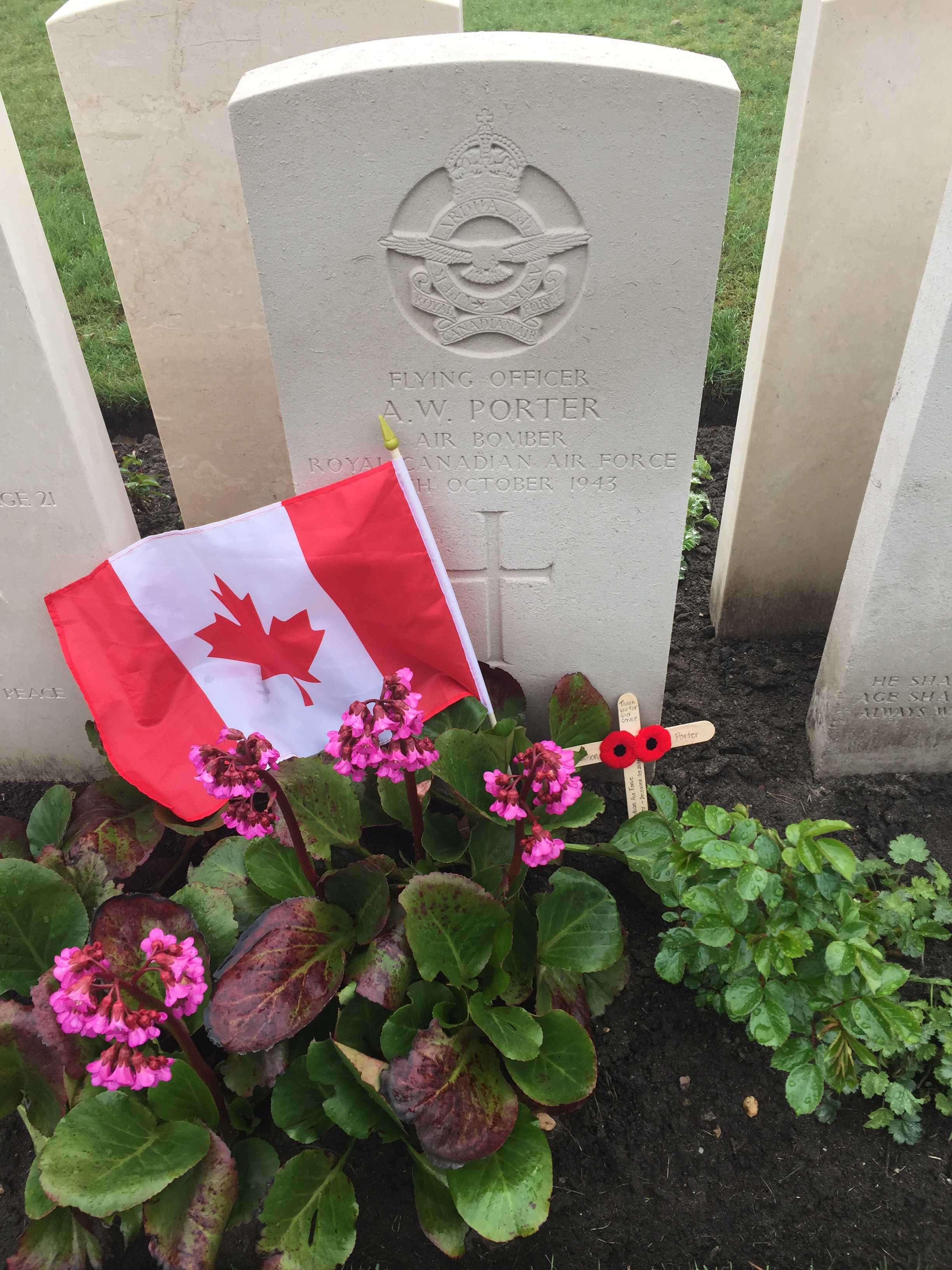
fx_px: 1063
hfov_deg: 48.2
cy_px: 635
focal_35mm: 29
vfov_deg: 61.7
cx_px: 476
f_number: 2.2
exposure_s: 1/335
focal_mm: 4.15
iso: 32
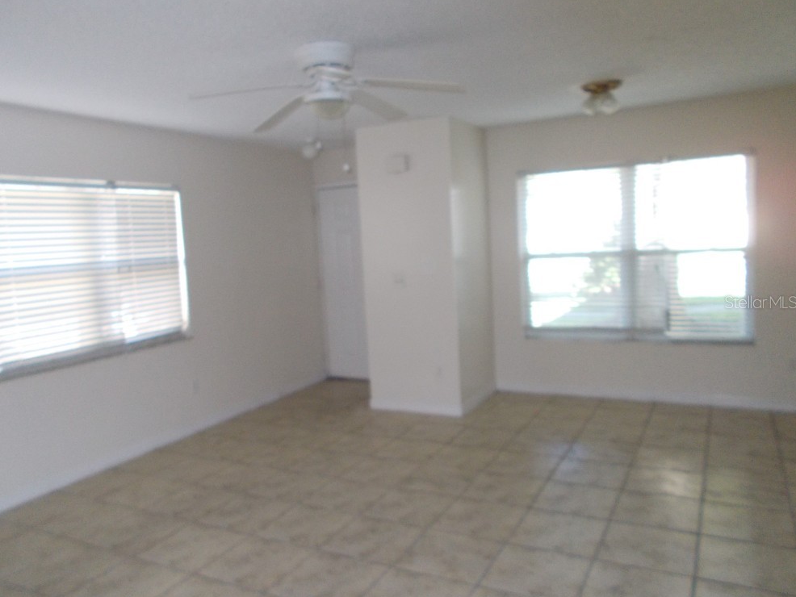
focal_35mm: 27
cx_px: 388
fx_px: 621
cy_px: 302
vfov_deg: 51.4
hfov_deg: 65.3
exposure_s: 1/25
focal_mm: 4.6
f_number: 3.2
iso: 320
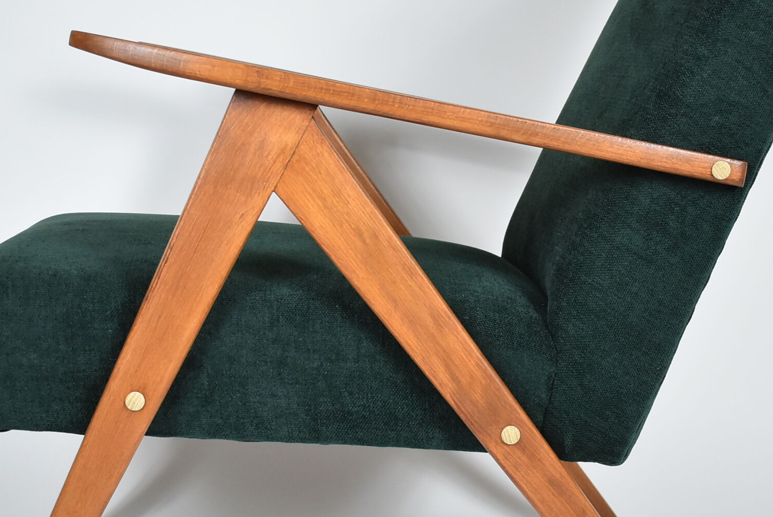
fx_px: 1676
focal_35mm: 78
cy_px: 256
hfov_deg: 26.0
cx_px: 415
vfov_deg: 17.5
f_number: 4
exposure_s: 1/125
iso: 1000
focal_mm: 26
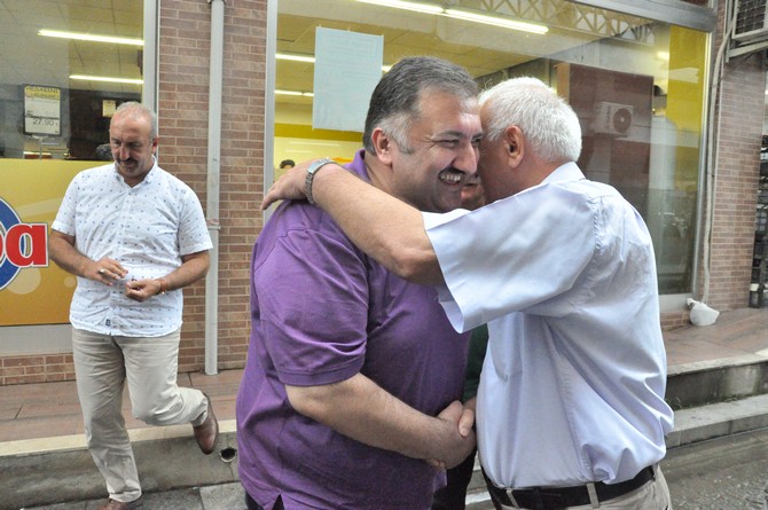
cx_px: 384
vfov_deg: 47.8
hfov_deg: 67.4
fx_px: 575
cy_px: 255
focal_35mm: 27
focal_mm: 18
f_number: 9
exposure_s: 1/320
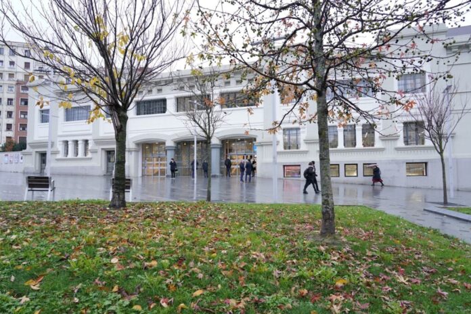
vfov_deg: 53.1
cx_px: 236
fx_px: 314
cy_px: 157
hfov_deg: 73.7
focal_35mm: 24
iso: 2000
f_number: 5.6
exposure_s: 1/125
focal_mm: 24
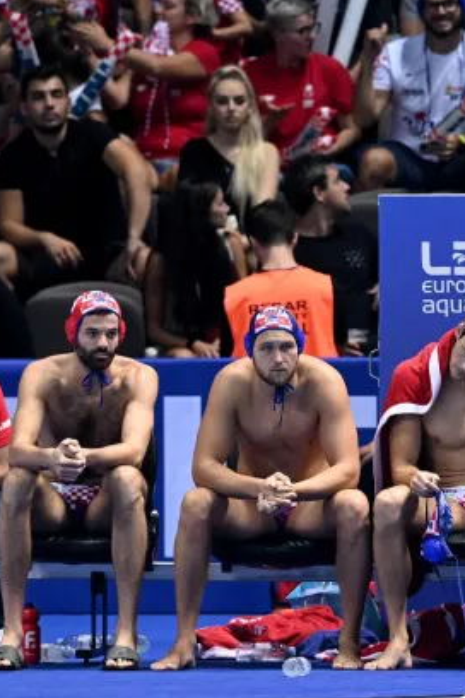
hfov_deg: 1.8
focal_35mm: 745
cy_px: 311
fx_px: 14433
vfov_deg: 2.8
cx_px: 508
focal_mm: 400
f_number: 4
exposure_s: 1/1000
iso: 4000
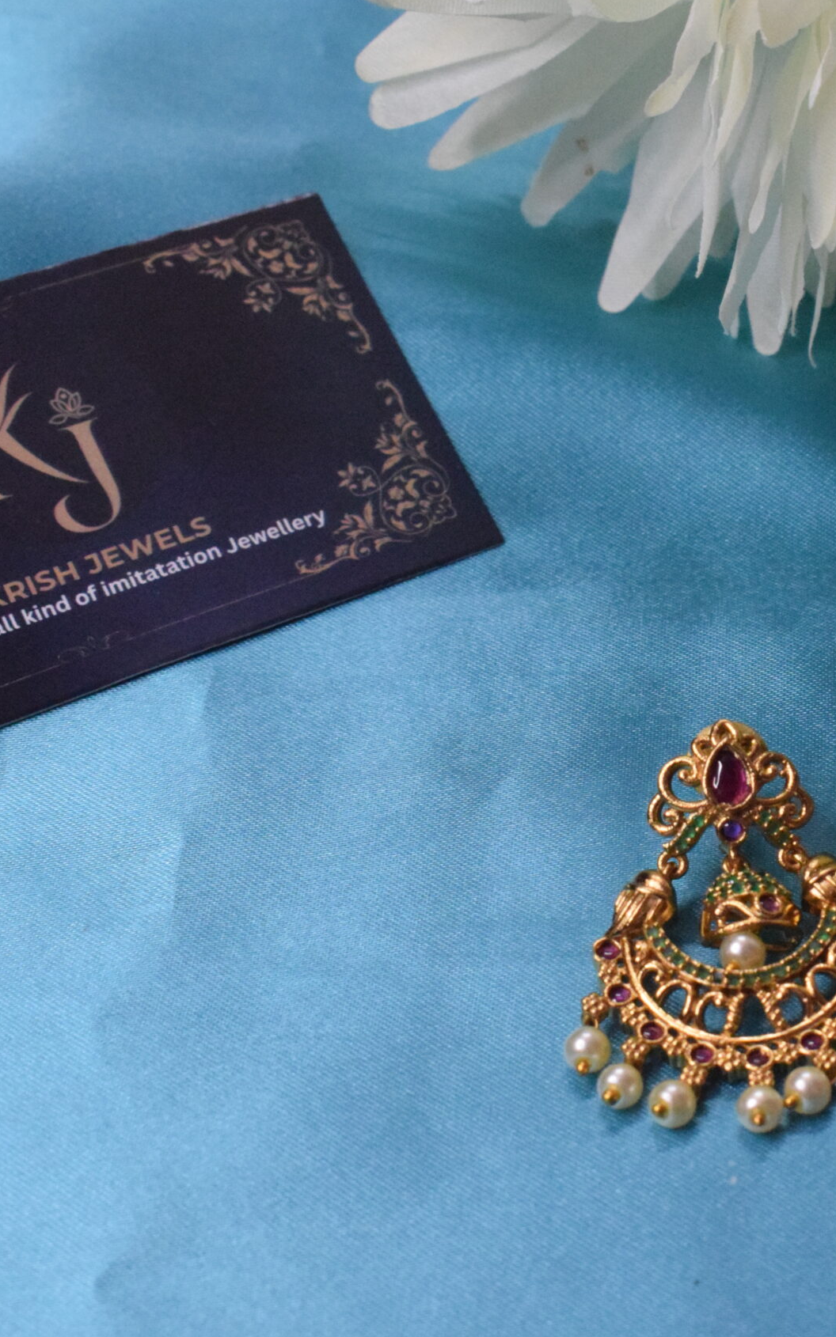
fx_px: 3208
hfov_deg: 14.6
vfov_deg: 23.6
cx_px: 858
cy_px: 665
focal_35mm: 88
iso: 6400
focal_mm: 38
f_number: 11
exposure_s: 1/60
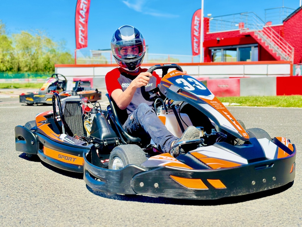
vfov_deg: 30.3
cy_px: 114
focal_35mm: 48
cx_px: 151
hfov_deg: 39.7
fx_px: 419
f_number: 1.78
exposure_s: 1/4785
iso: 100
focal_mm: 6.86
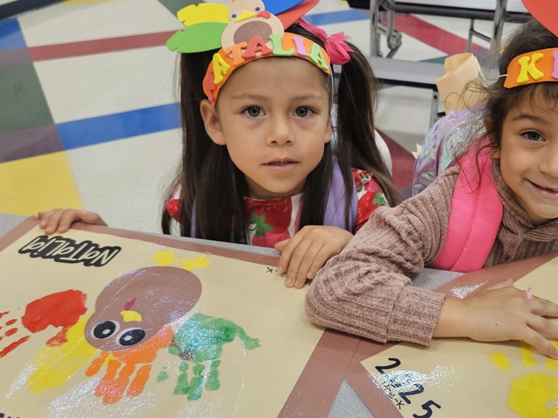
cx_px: 413
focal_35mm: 37
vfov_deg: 38.6
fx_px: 596
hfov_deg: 48.4
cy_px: 193
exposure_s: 1/120
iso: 320
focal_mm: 5.4
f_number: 1.8
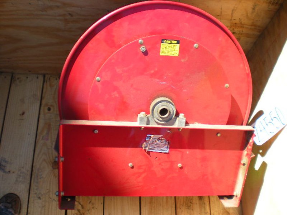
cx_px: 144
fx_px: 315
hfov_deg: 49.0
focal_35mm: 38
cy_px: 108
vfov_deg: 37.7
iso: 64
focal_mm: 6.3
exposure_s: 1/240
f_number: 3.1
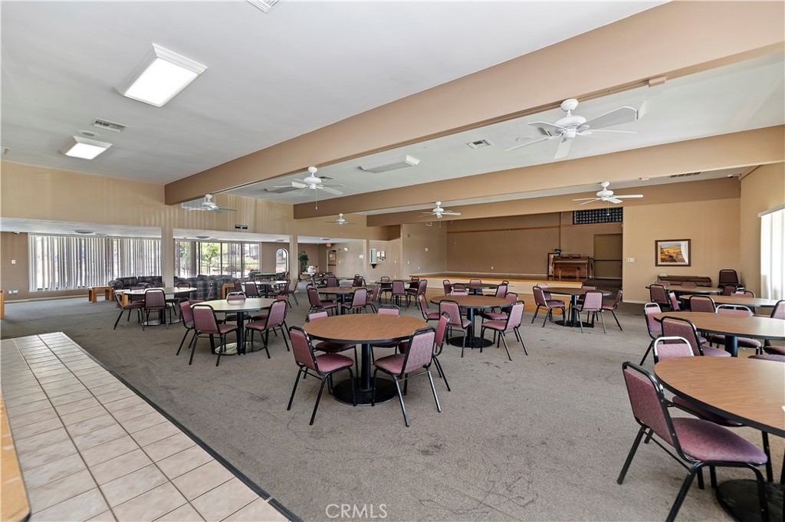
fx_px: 305
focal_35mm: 14
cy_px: 261
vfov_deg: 81.1
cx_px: 392
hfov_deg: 104.3
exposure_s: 1/60
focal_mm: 14
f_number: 4.5
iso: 1000
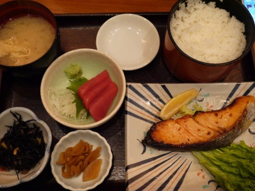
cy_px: 98
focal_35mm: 37
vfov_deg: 38.7
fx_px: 273
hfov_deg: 50.1
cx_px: 130
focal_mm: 18
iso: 1600
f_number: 4.2
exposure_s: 1/60
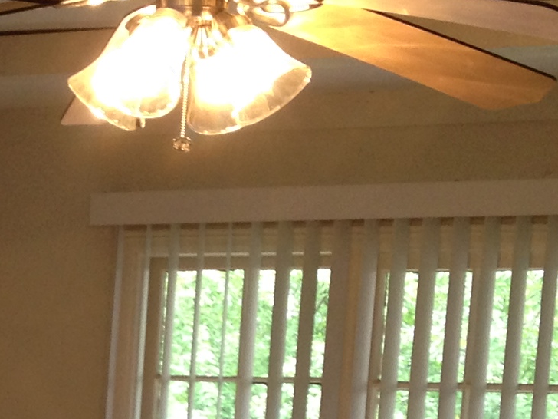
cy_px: 701
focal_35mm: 157
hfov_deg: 12.2
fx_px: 2531
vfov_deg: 9.1
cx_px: -197
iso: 64
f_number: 2.4
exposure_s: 1/20
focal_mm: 4.28
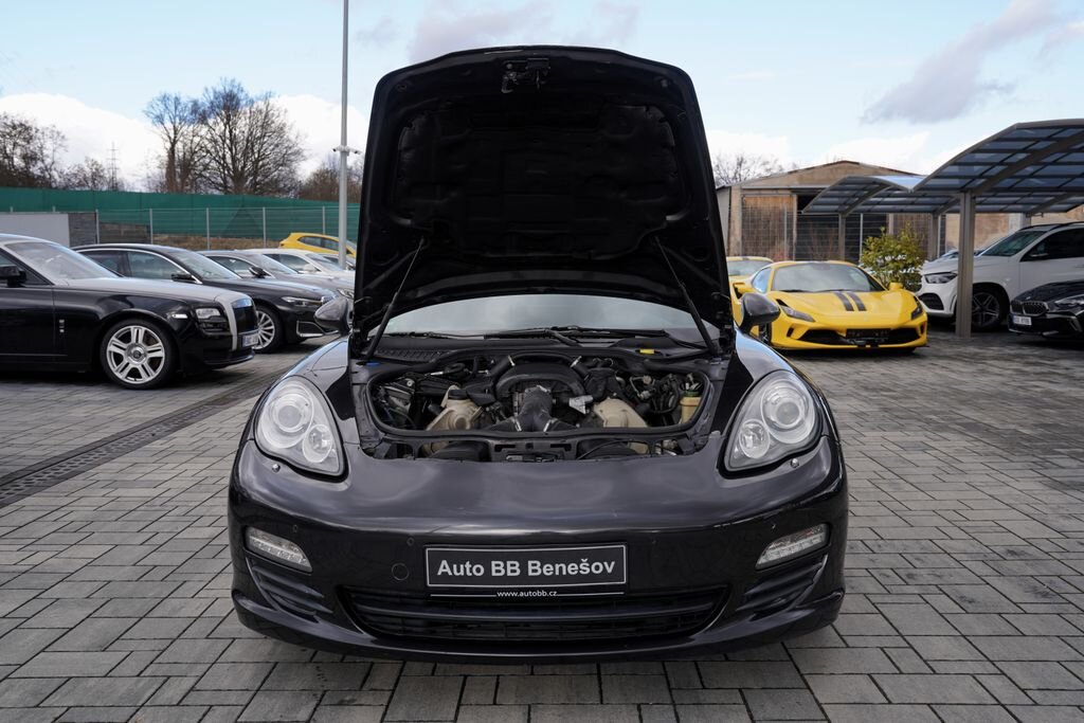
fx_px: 964
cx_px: 542
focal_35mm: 32
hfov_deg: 58.7
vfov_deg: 41.1
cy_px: 362
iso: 100
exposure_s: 1/160
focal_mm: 32
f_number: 5.6
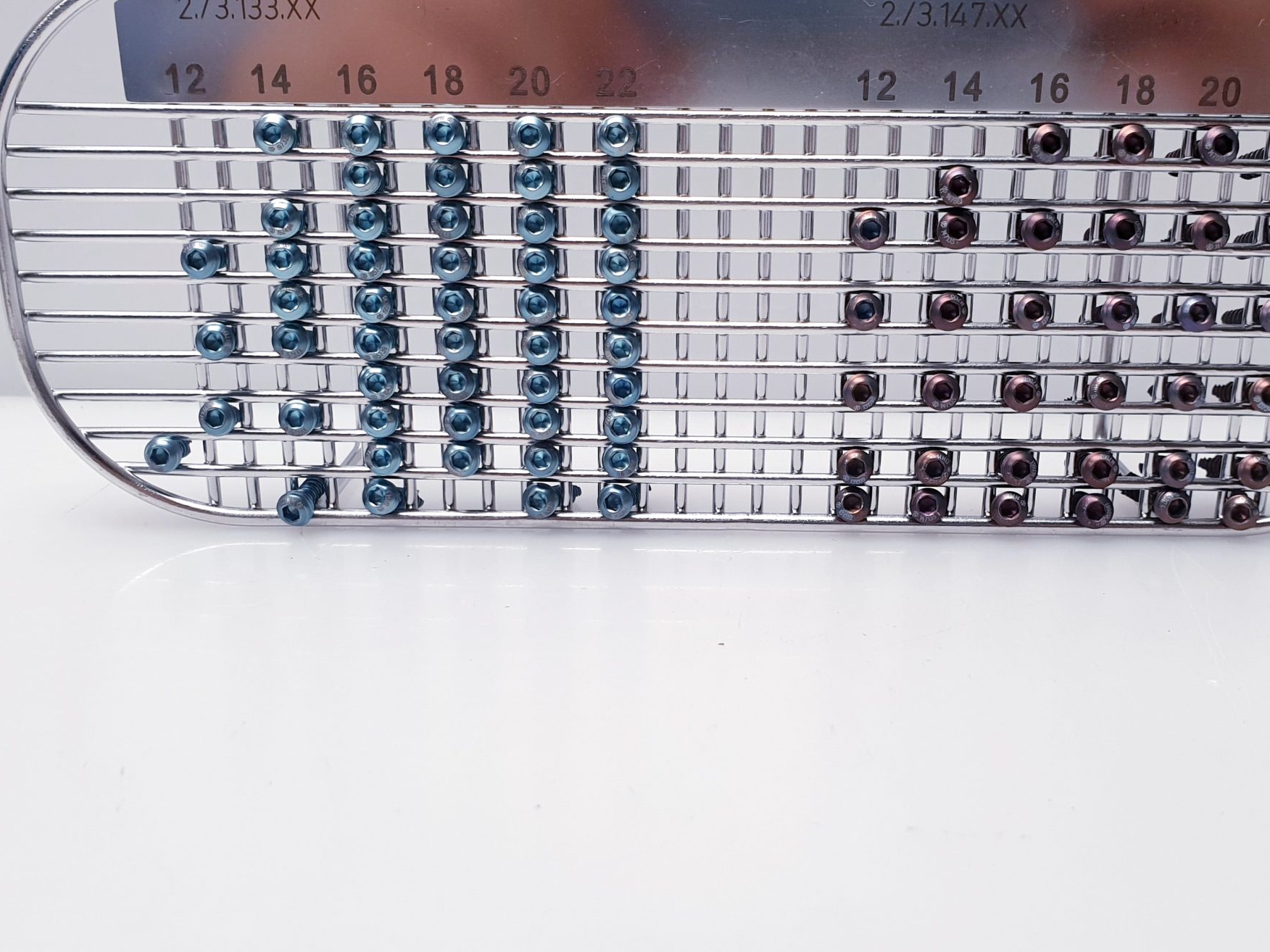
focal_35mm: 38
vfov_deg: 37.6
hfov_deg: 48.9
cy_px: 547
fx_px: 1394
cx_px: 716
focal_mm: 4.3
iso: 64
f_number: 2.4
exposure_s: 1/50
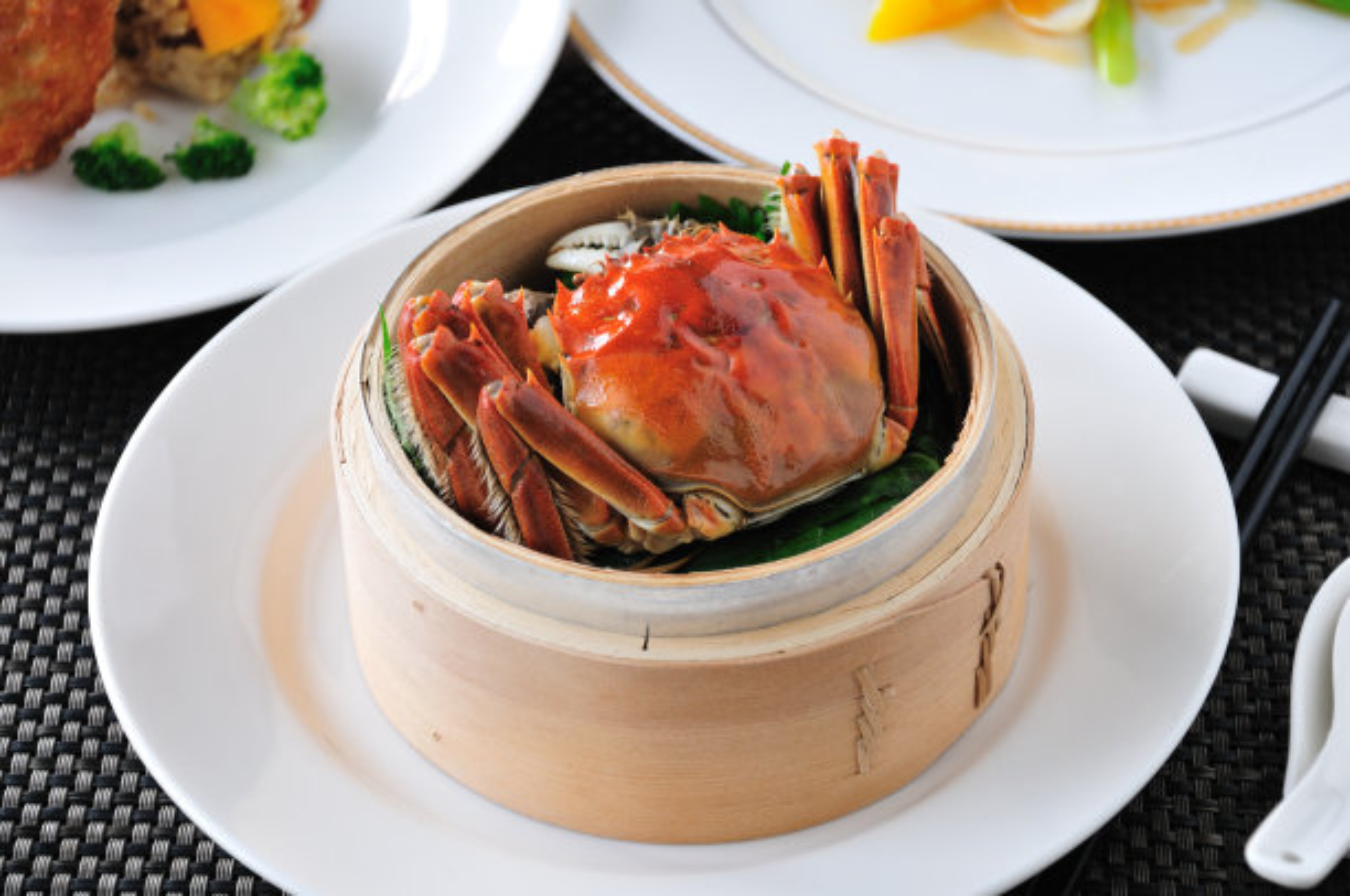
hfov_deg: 19.5
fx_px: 3931
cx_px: 675
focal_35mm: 105
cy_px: 448
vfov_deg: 13.0
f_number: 5.6
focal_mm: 70
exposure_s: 1/25
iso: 200
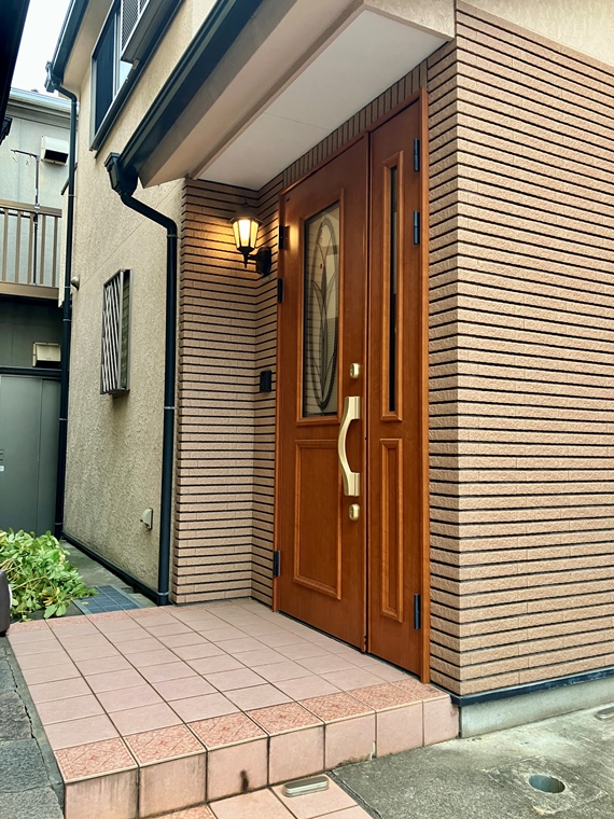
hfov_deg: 49.7
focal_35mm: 28
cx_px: 307
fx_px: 662
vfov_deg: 63.4
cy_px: 410
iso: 80
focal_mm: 3.99
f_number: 1.8
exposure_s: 1/50
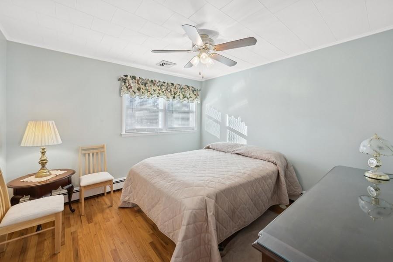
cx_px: 196
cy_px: 131
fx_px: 153
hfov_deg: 104.3
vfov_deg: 81.2
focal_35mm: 14
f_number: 8
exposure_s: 1/60
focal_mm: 14
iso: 400
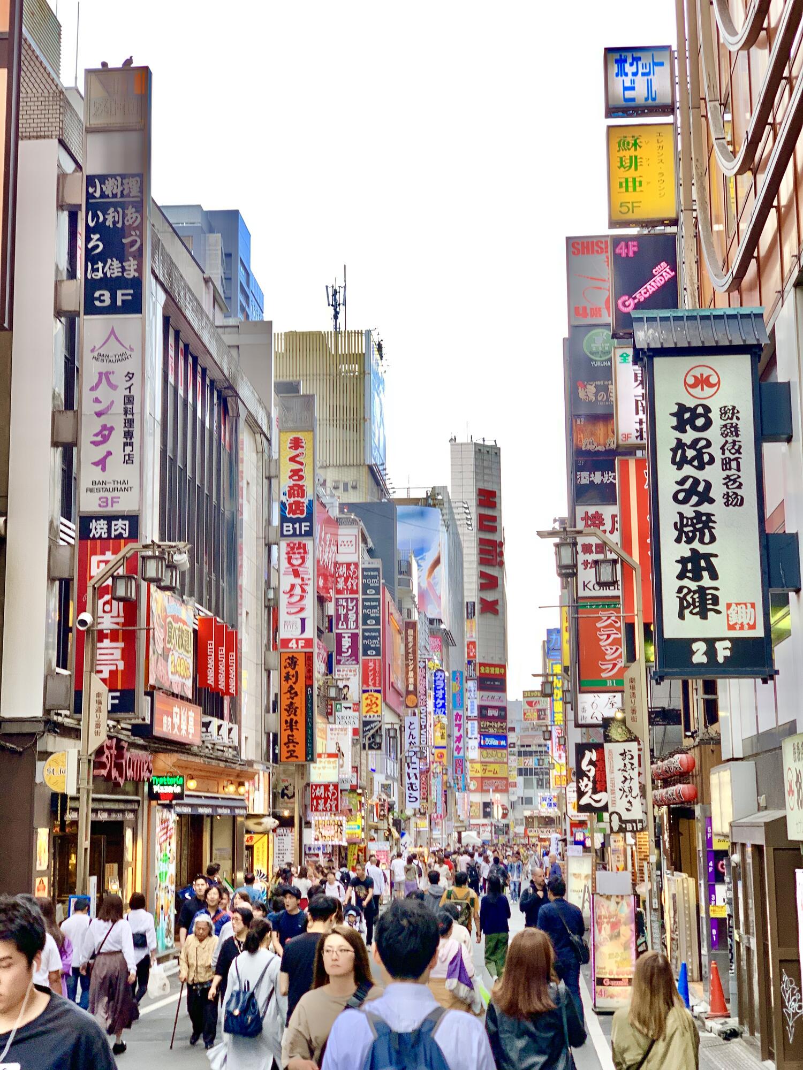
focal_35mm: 52
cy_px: 535
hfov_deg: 28.0
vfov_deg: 36.8
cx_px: 402
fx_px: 1608
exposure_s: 1/100
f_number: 2.4
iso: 16
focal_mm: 6
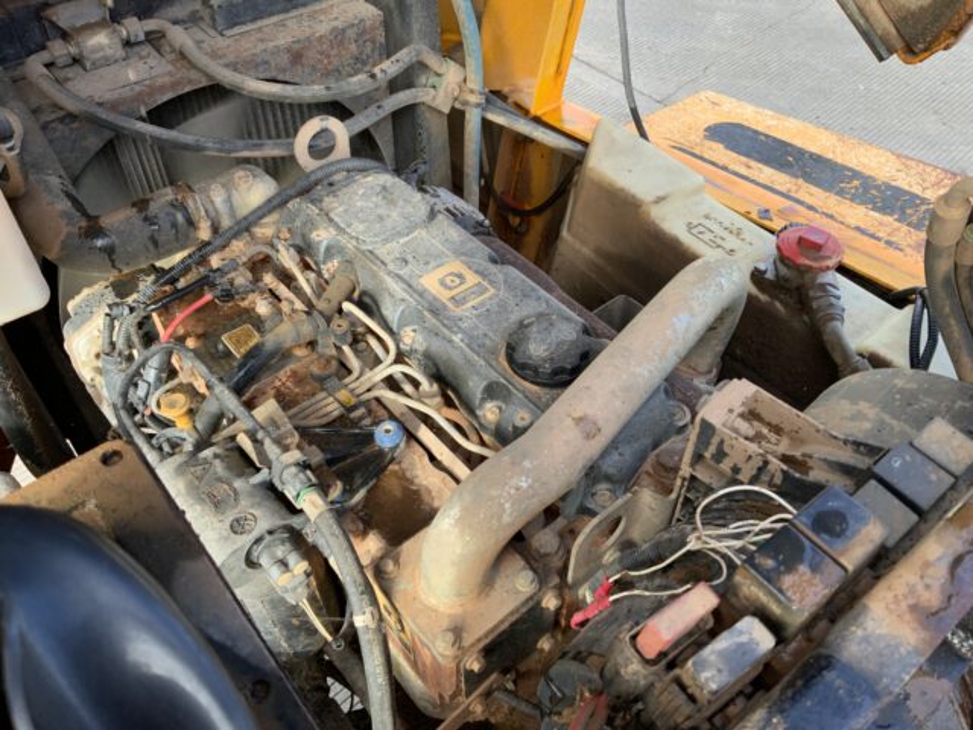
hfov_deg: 61.7
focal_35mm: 29
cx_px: 486
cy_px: 365
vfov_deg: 48.2
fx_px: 815
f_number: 1.8
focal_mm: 3
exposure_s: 1/122
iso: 20
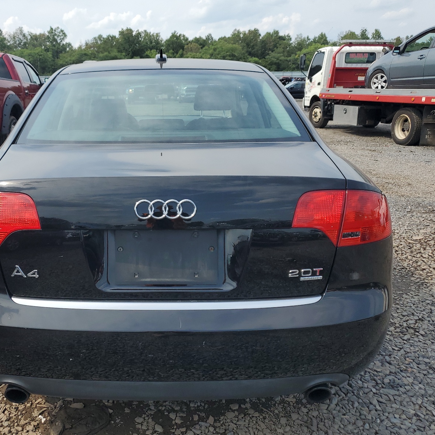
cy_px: 217
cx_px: 154
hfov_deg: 51.8
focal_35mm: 31
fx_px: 441
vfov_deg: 52.5
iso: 50
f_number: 1.5
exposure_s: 1/2500
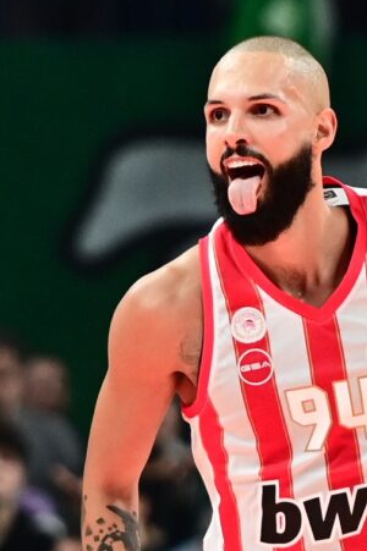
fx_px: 4257
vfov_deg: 7.4
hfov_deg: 4.9
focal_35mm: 278
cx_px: 250
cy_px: 270
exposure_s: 1/1000
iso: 3200
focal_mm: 180
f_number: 2.8
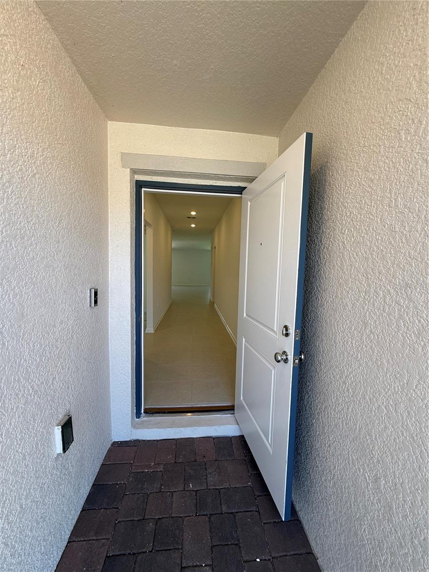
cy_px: 286
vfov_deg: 102.1
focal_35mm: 14
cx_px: 214
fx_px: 231
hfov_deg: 85.7
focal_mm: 2.22
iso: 50
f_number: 2.2
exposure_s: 1/120
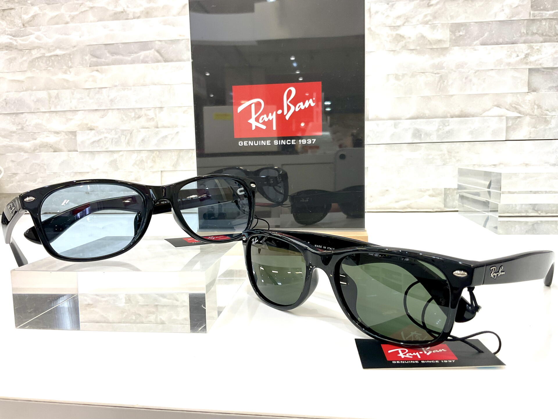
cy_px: 210
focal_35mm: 29
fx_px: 467
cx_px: 279
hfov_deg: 61.7
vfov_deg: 48.2
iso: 32
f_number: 1.8
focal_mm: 3
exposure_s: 1/120
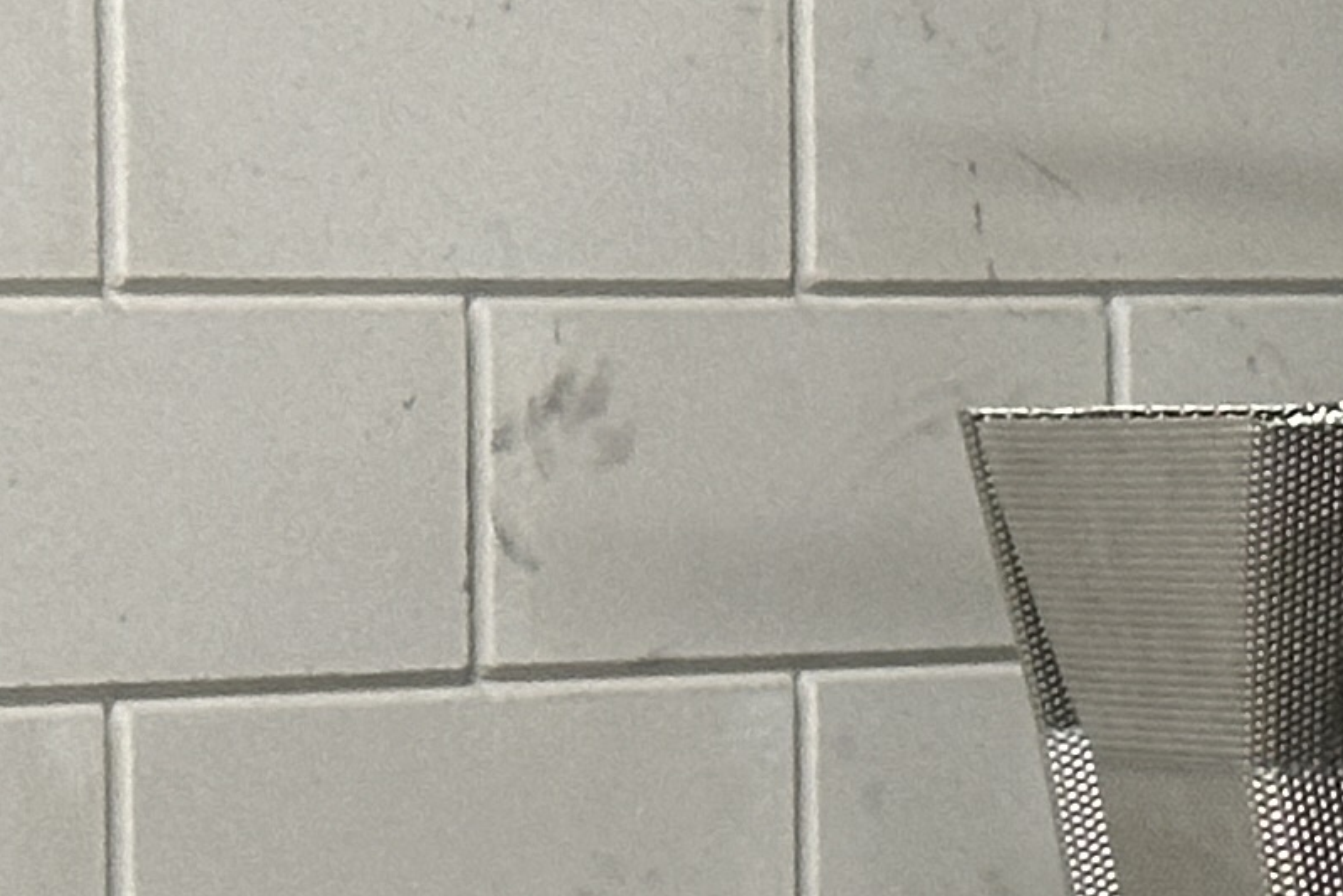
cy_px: 709
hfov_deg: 7.9
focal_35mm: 252
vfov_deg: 5.5
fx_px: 9402
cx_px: 2523
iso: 320
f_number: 1.78
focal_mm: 6.86
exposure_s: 1/33
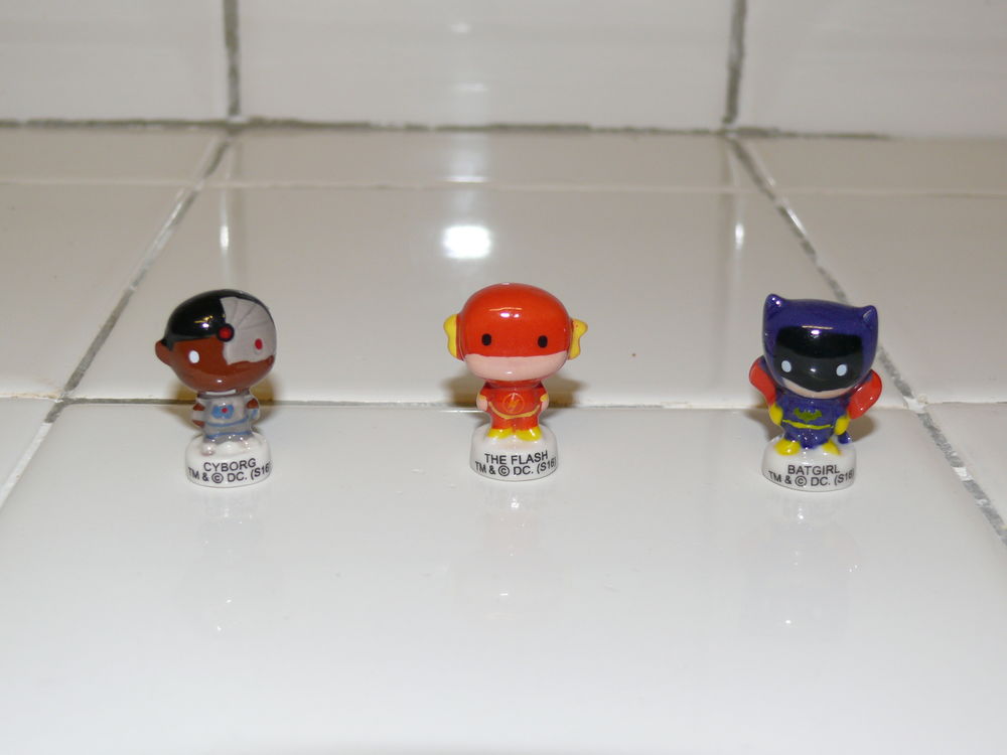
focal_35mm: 55
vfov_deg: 26.6
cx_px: 504
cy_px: 378
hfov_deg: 34.9
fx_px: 1600
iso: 100
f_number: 3.2
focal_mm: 10.2
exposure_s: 1/30
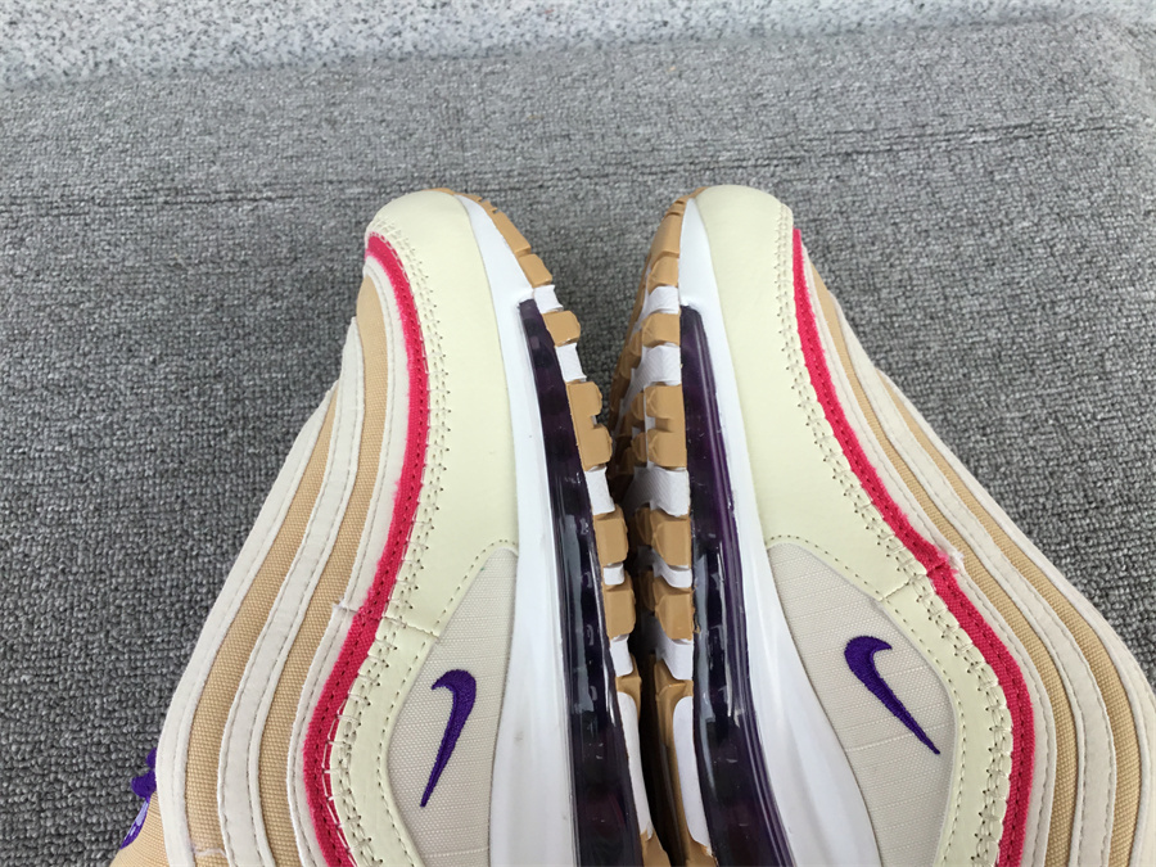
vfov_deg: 45.4
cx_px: 578
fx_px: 1035
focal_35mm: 31
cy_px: 434
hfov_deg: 58.4
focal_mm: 3.3
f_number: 2.4
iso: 25
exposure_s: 1/595
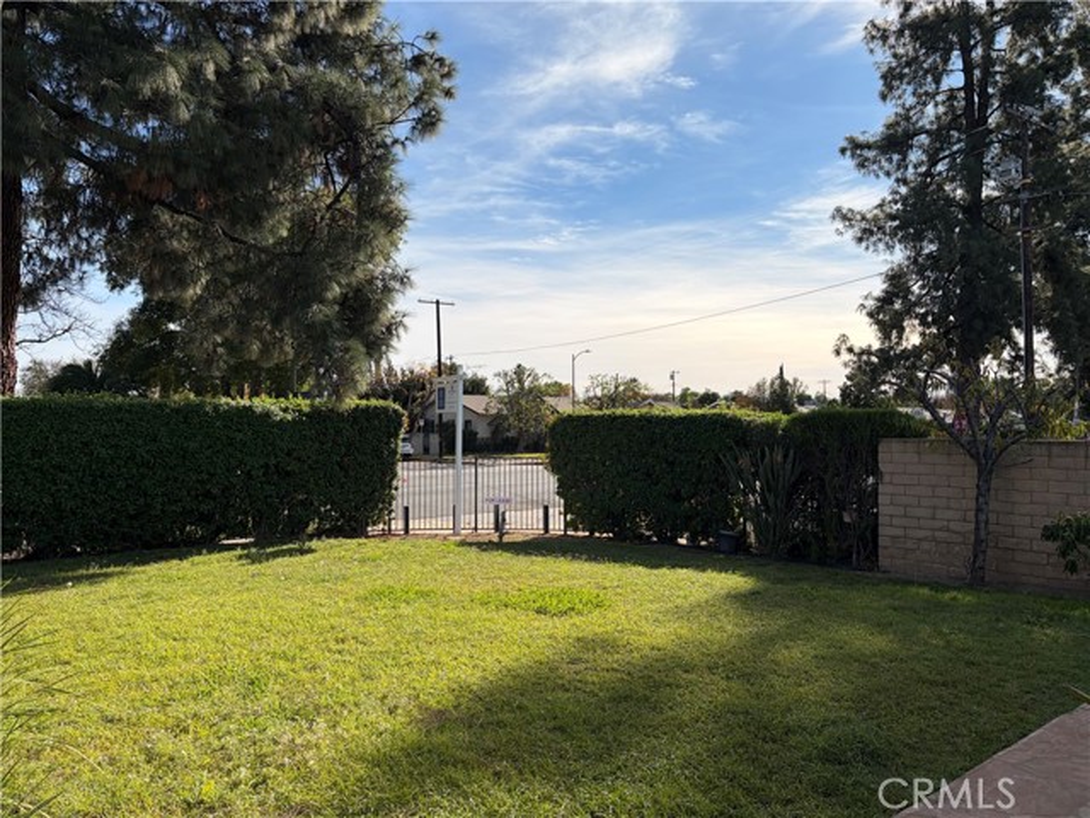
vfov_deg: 53.1
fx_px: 819
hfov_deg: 67.3
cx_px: 545
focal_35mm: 26
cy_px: 409
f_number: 1.6
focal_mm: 5.96
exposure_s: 1/4950
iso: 50
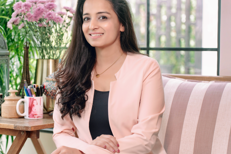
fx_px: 545
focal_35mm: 85
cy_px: 78
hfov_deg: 23.9
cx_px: 89
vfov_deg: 16.1
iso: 250
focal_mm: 67
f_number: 2.8
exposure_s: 1/160
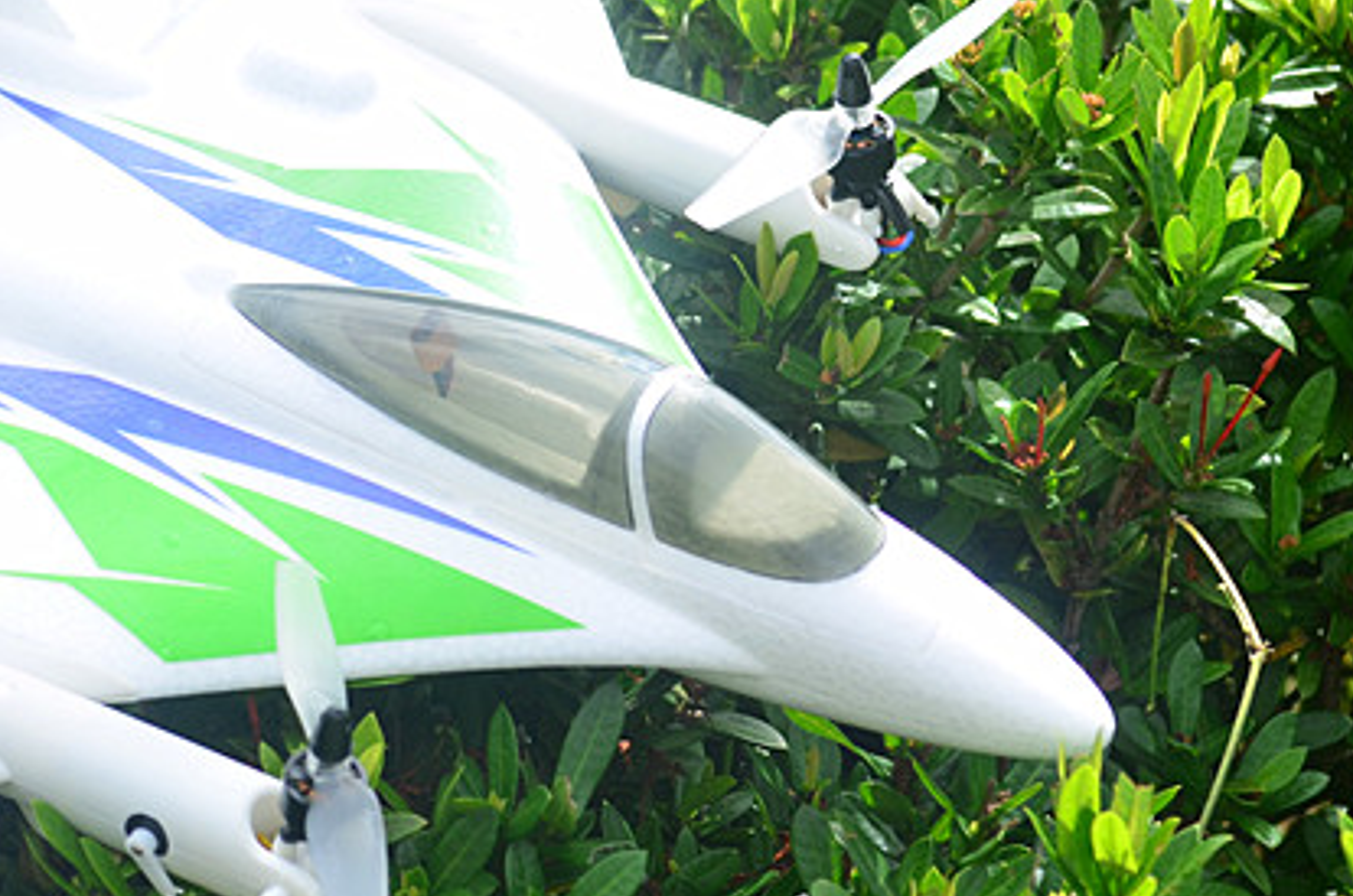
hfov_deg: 12.9
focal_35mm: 159
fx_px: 5963
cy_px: 301
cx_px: 231
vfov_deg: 8.6
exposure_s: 1/320
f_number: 5.6
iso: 100
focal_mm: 55
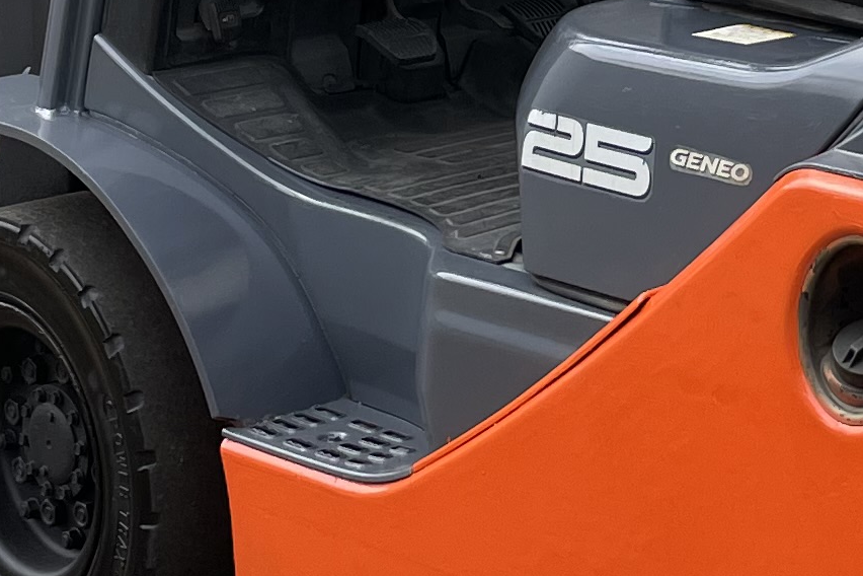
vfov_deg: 10.5
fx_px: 3068
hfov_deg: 15.7
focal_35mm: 128
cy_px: -135
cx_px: 848
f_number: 1.6
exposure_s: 1/1261
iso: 32
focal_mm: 4.2
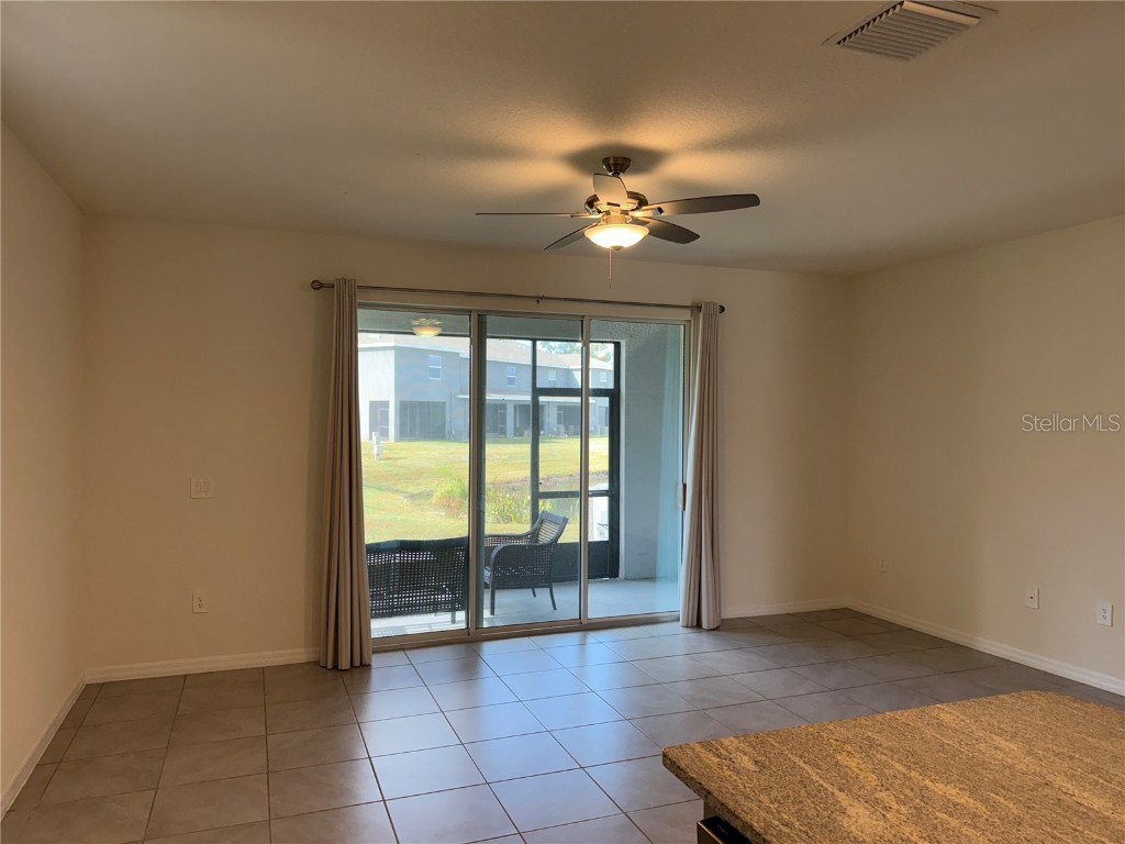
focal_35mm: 24
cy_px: 422
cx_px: 562
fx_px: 780
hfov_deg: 71.6
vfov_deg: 56.8
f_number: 1.78
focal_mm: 6.76
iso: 100
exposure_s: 1/120
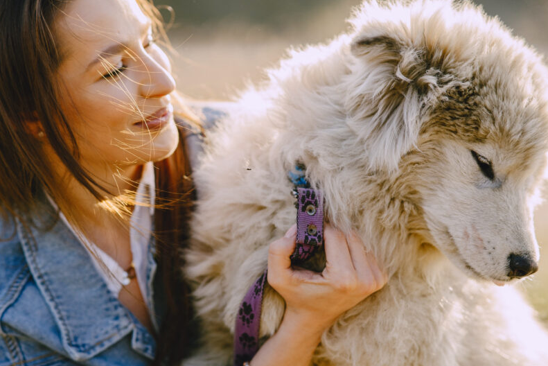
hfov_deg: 18.6
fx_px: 1675
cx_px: 233
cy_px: 181
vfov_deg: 12.5
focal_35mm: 110
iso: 400
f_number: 2.5
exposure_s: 1/1250
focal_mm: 85
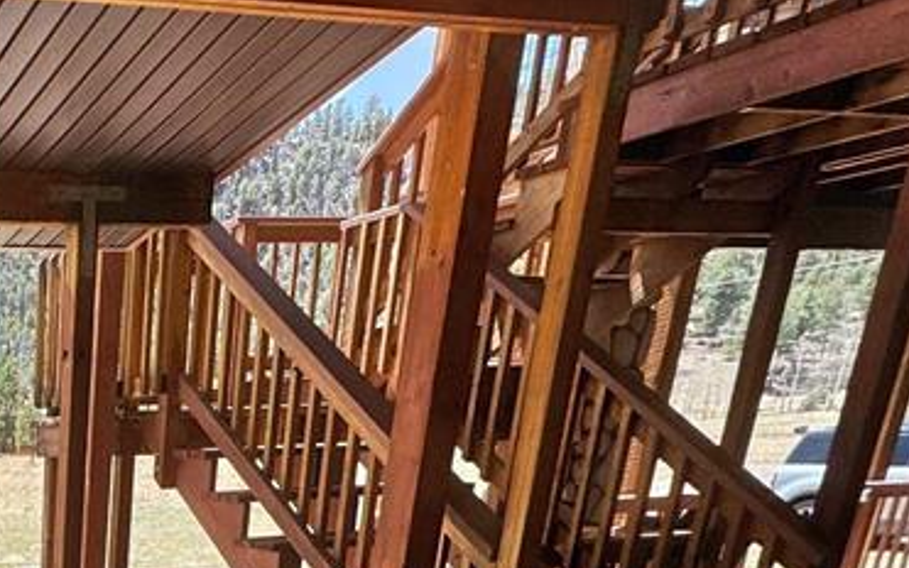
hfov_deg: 37.1
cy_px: 798
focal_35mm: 41
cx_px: -174
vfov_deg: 25.4
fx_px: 1016
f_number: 2.2
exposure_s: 1/741
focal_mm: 2.22
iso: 40
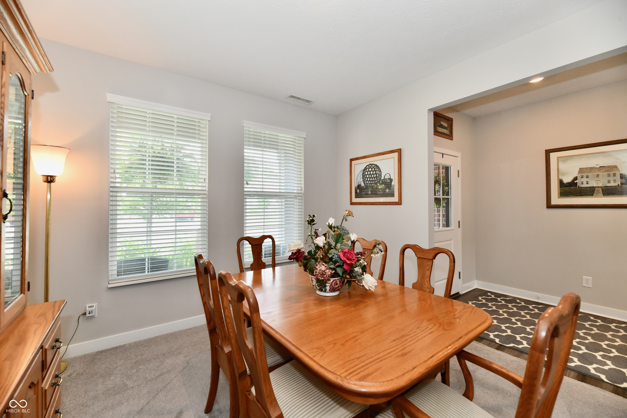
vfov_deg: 81.2
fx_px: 244
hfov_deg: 104.3
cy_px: 209
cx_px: 314
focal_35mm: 14
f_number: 6.3
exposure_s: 1/100
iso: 640
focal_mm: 14
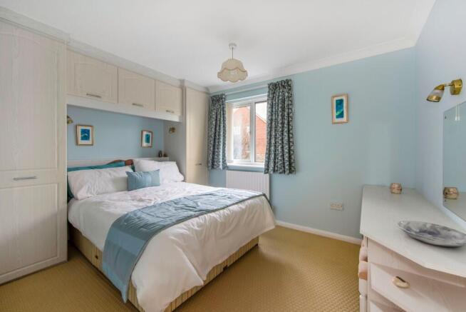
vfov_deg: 81.3
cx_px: 233
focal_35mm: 14
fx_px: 181
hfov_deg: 104.2
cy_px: 156
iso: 320
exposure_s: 1/13
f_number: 8
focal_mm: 14
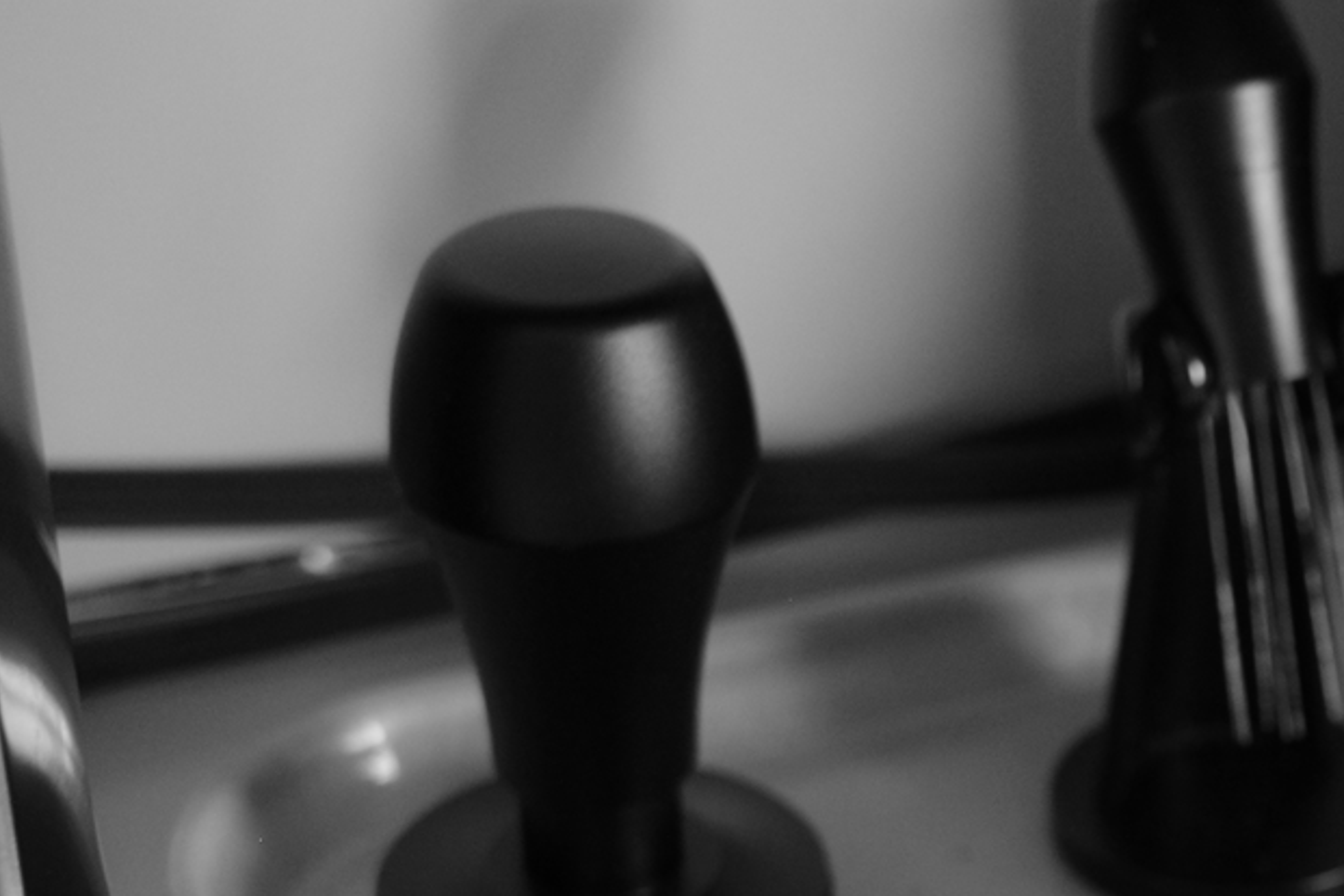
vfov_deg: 13.1
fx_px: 3845
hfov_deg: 19.0
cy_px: 962
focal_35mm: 103
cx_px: 1480
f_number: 2.8
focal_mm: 26
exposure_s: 1/4
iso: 400
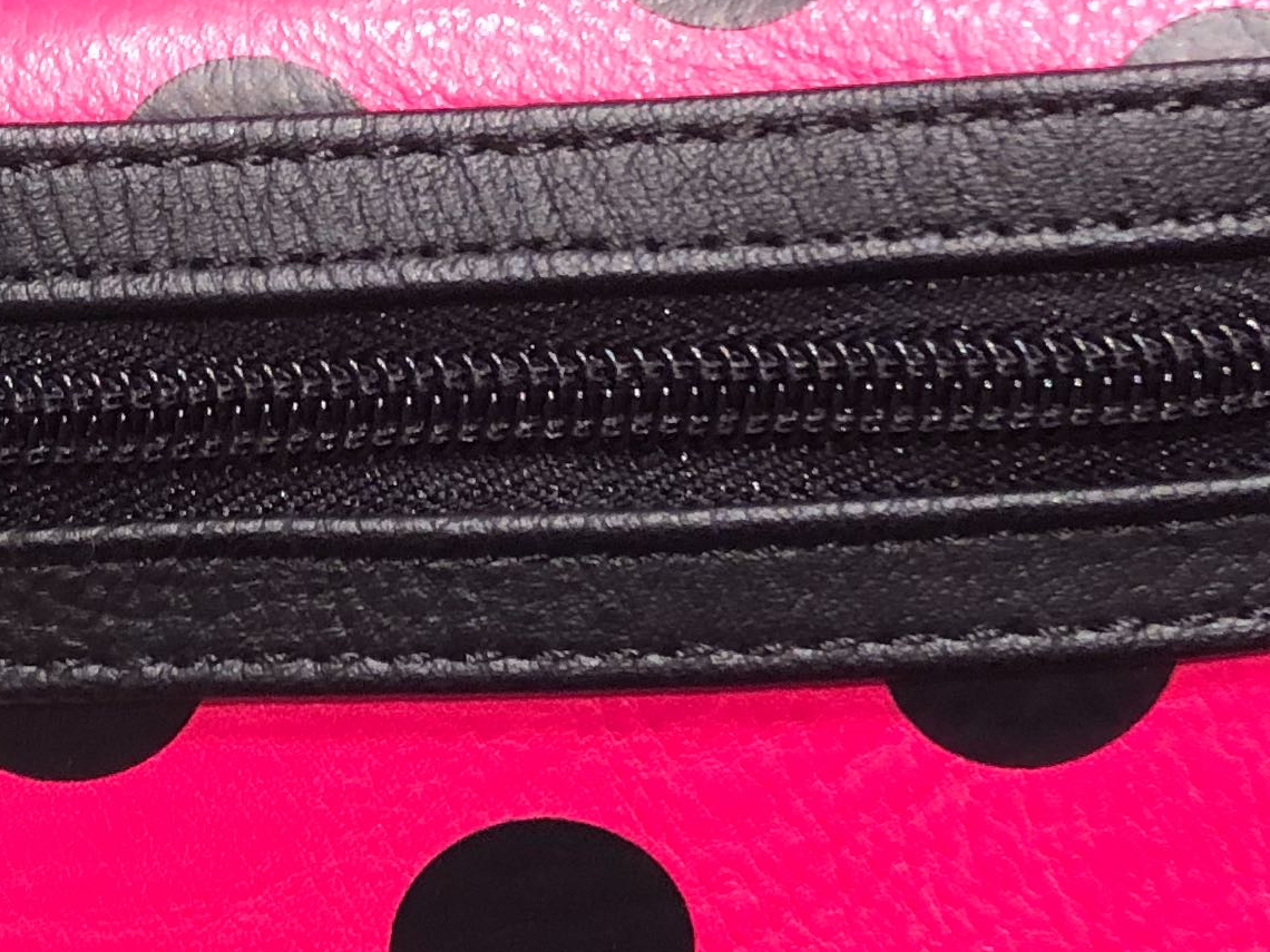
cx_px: 345
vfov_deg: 14.7
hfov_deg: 19.7
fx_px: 3632
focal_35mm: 99
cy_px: 13
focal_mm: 3.99
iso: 64
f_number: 1.8
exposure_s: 1/15
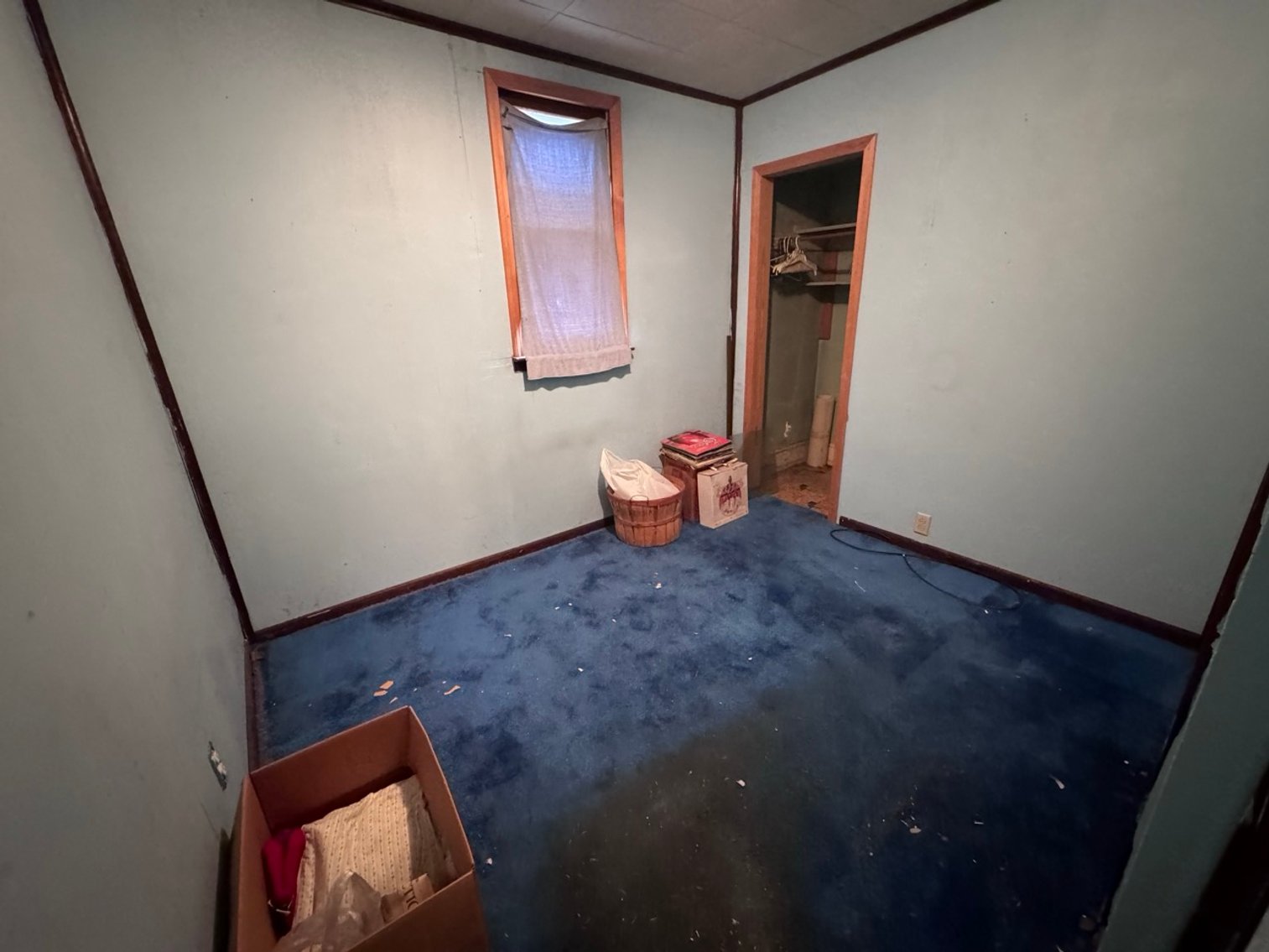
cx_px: 634
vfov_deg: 85.7
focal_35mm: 14
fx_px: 513
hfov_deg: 102.1
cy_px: 476
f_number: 2.2
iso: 1250
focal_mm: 2.22
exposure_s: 1/40
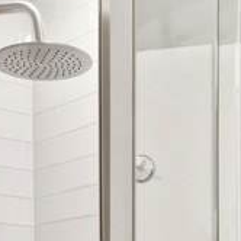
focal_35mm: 92
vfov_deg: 17.4
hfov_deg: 18.8
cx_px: 192
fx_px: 723
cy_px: 340
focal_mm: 11
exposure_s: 1/10
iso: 200
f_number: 7.1
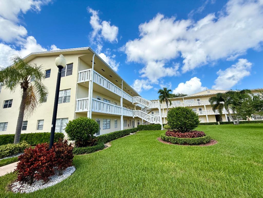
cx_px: 132
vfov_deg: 85.7
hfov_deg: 102.1
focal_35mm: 14
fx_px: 106
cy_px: 99
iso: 50
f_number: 2.2
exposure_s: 1/1125
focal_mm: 2.22
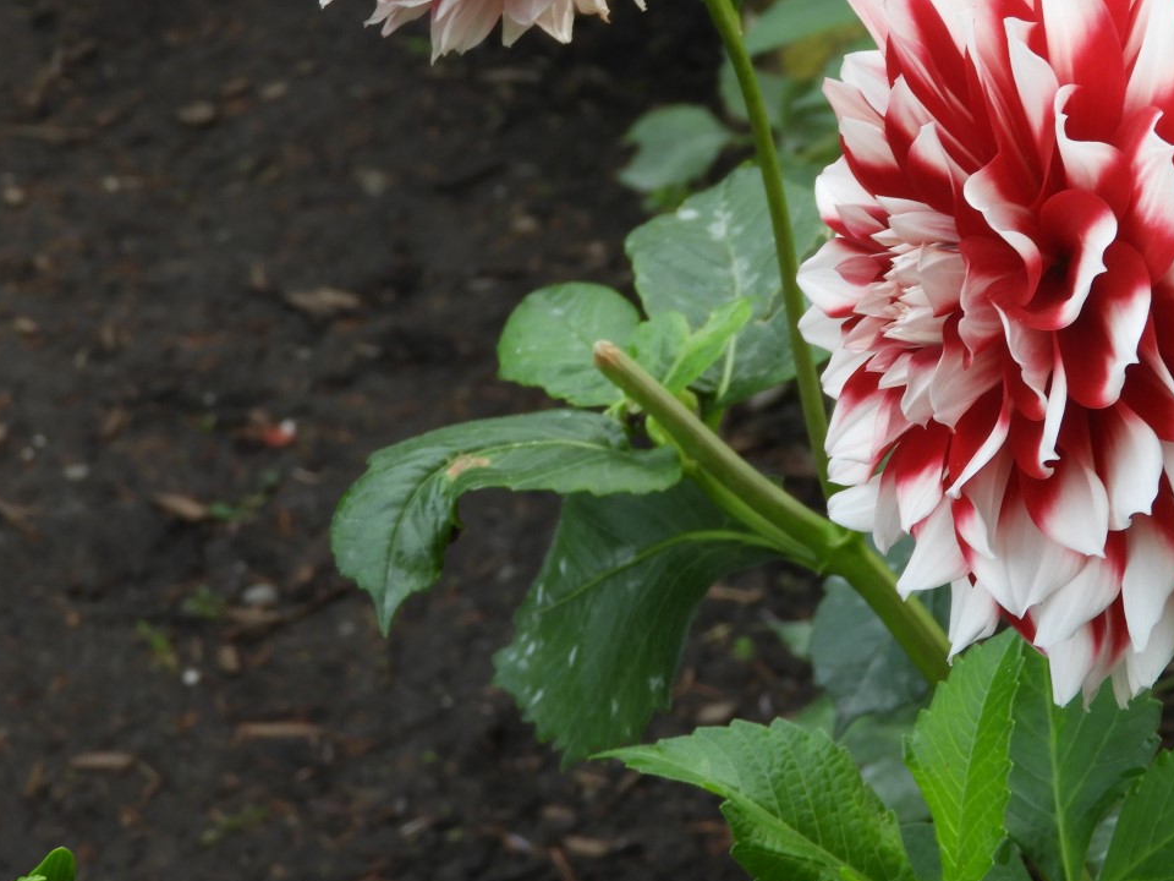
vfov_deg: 14.1
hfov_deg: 18.7
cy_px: 248
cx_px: 737
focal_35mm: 105
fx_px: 3561
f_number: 4.5
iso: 100
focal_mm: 12.5
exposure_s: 1/80
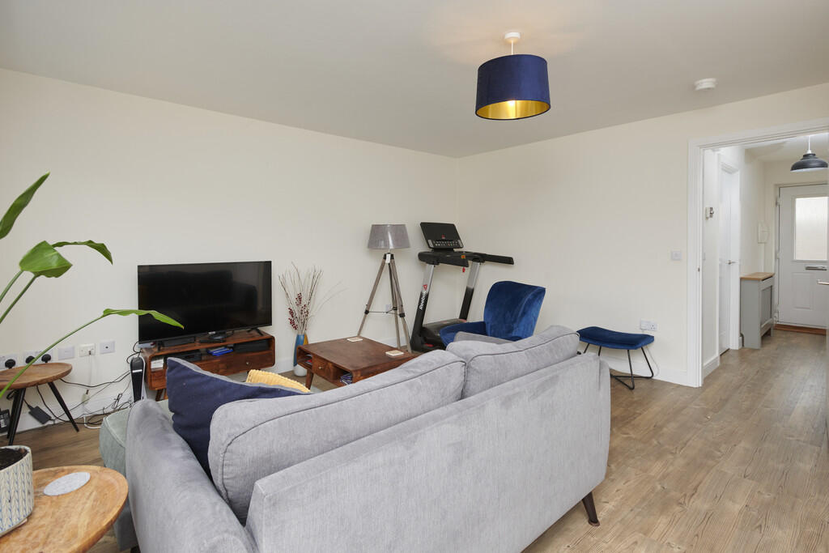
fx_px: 392
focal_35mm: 17
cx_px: 414
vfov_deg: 70.5
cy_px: 276
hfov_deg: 93.3
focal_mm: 17
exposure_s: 1/160
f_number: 8
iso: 400
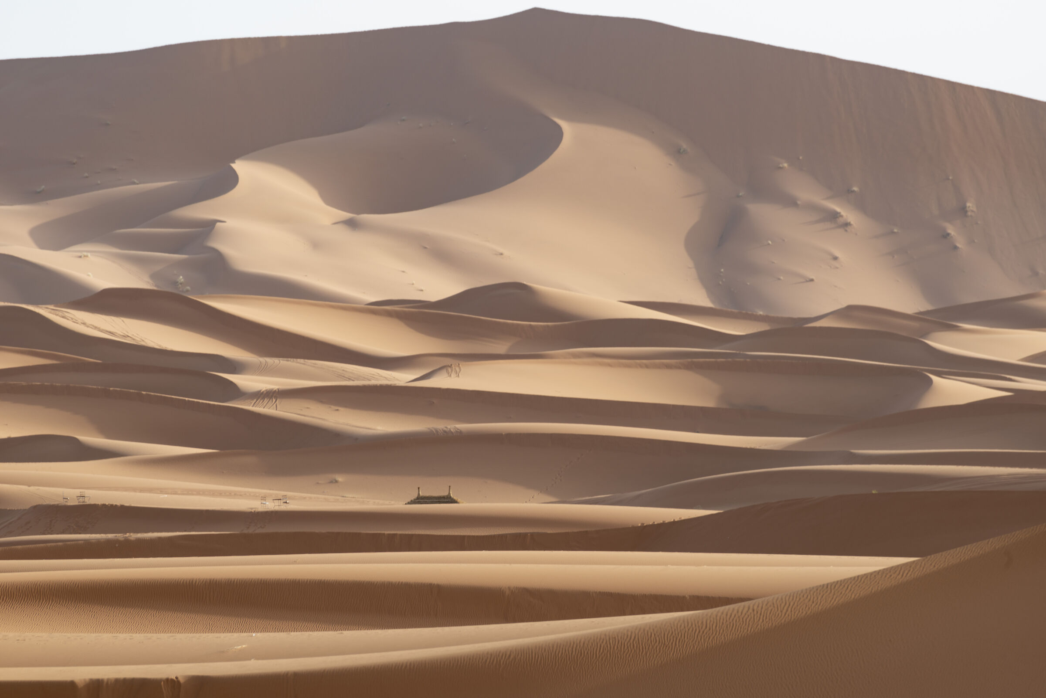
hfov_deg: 6.9
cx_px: 523
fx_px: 8719
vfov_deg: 4.6
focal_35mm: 300
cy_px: 349
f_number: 11
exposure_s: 1/60
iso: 100
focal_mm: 300
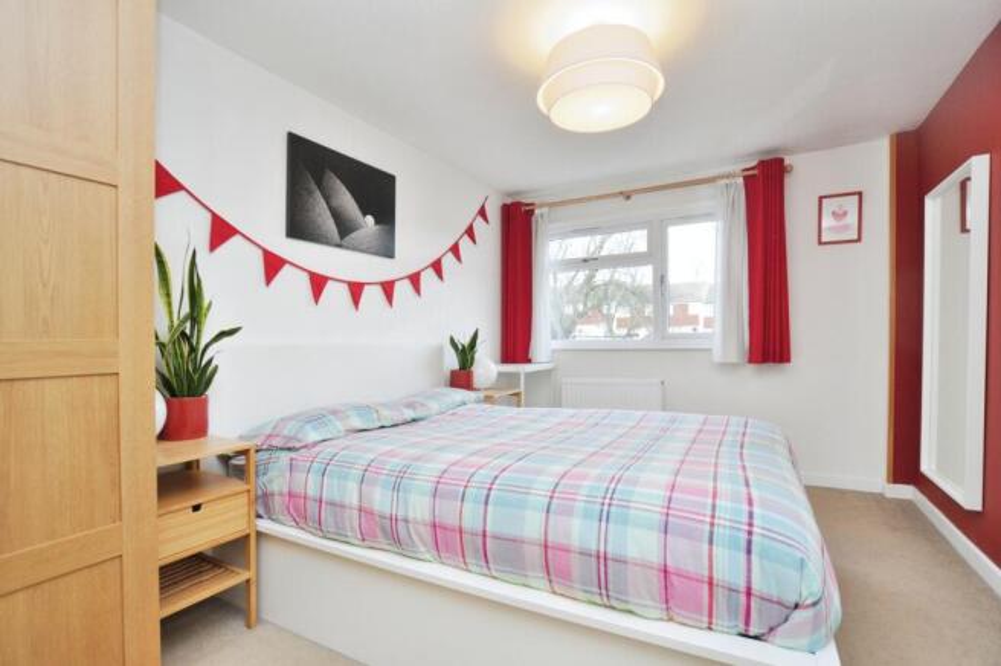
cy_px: 333
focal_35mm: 16
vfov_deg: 71.9
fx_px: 458
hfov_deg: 95.0
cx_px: 500
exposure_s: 1/60
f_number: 4.5
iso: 500
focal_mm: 11
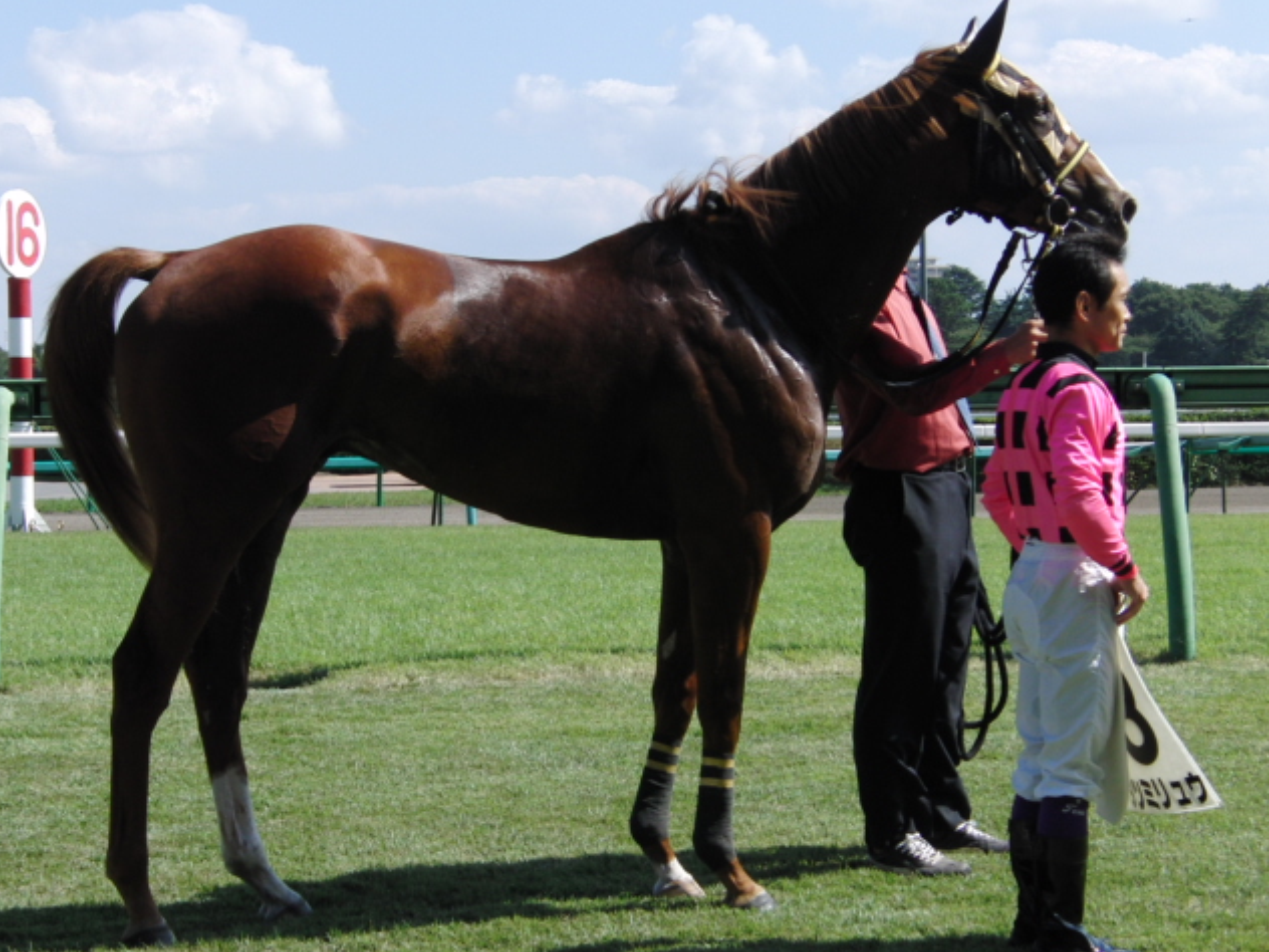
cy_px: 474
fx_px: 3043
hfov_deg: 23.6
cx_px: 630
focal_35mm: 83
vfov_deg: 17.8
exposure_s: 1/1000
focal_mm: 14.6
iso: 100
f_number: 3.7
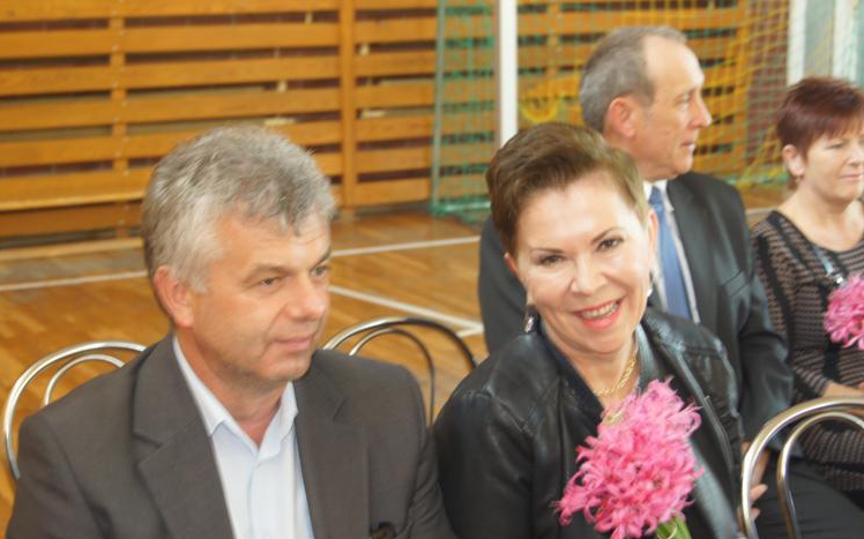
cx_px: 408
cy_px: 270
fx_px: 1731
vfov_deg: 17.7
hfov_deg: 28.0
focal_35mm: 74
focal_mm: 45
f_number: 5.6
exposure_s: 1/15
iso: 800
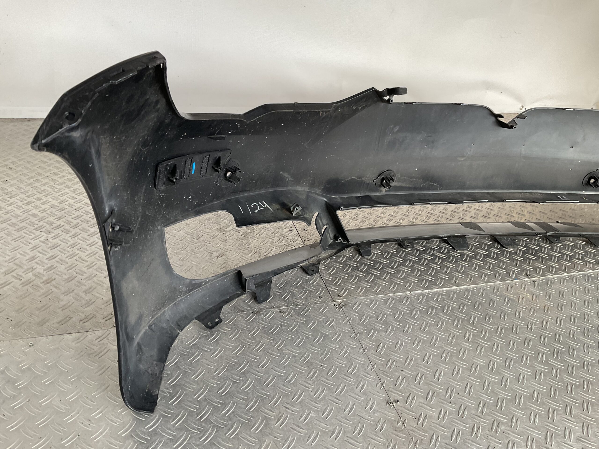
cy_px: 224
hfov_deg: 61.7
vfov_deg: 48.2
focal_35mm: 29
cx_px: 300
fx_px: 502
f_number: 1.8
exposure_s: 1/100
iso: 40
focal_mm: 3
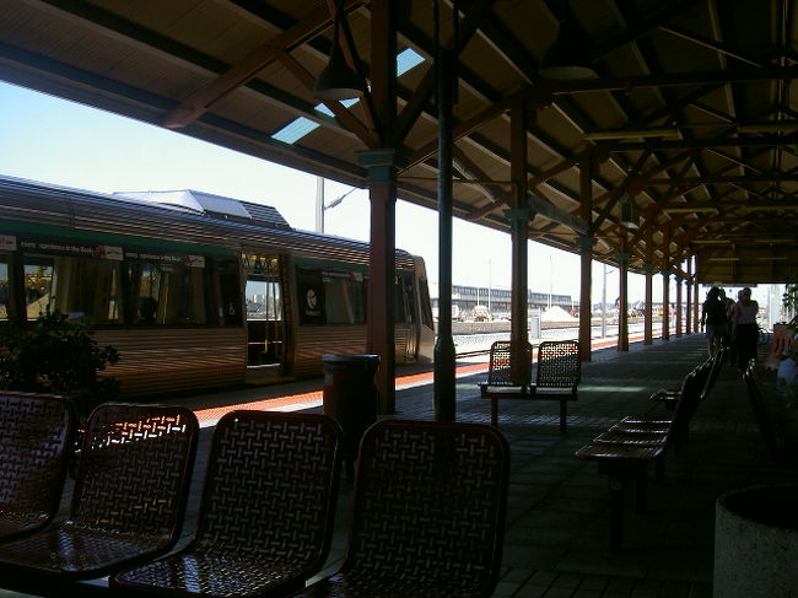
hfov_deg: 47.9
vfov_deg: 36.8
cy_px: 299
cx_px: 399
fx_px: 899
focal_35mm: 39
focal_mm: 8
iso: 100
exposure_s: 1/263
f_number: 4.7
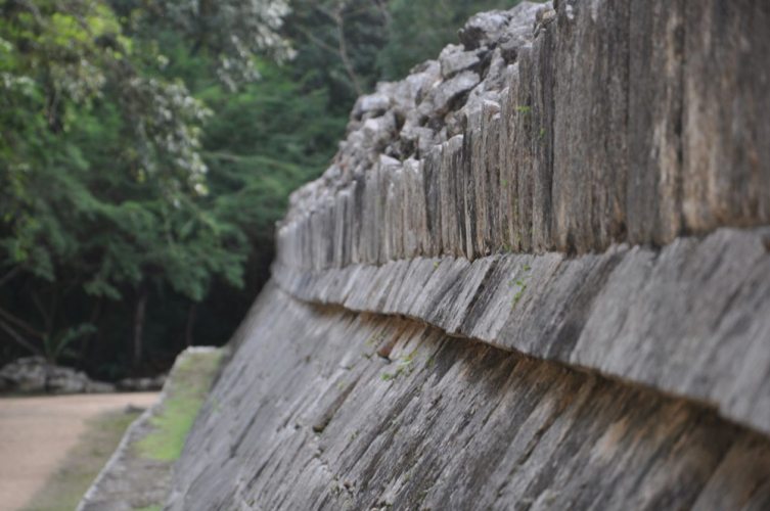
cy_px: 256
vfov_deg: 8.7
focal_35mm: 158
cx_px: 385
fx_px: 3364
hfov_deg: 13.1
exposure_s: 1/125
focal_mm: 105
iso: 200
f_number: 5.6
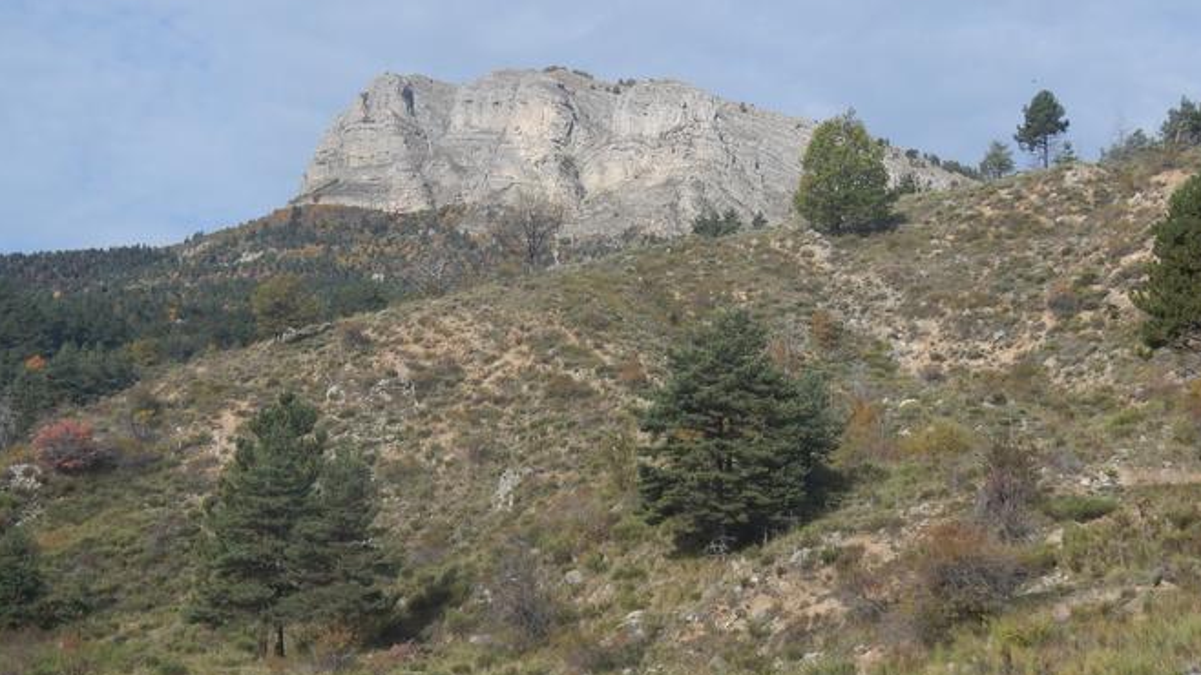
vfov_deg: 21.0
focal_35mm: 57
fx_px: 1815
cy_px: 226
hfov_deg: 36.6
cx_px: 520
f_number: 4
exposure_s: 1/1000
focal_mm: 7.7
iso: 125
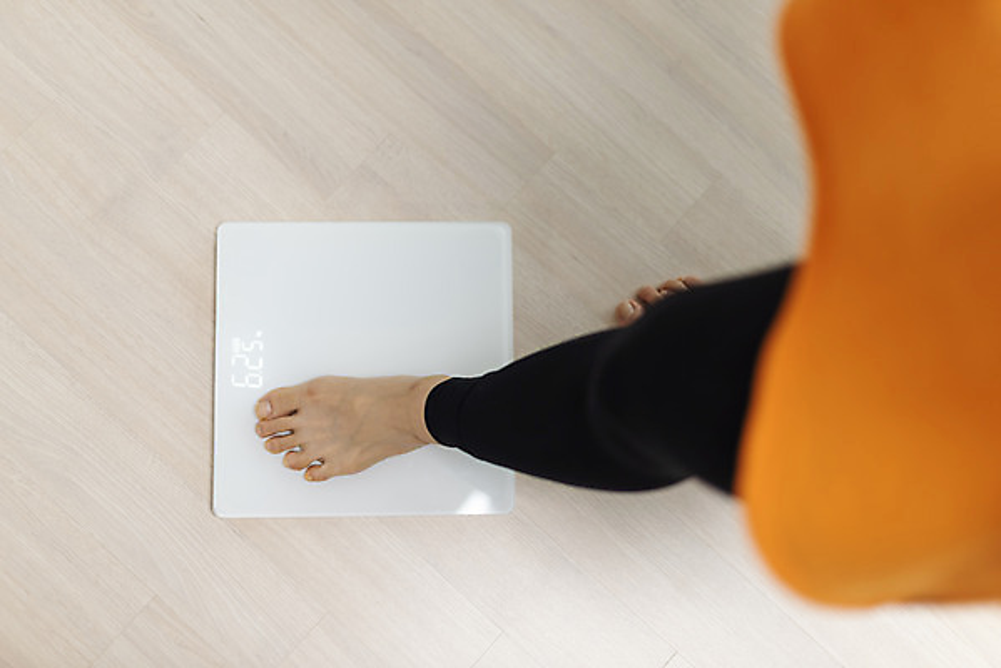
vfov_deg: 27.0
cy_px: 334
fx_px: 1391
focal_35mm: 50
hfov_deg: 39.6
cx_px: 500
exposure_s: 1/160
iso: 500
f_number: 2
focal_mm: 50
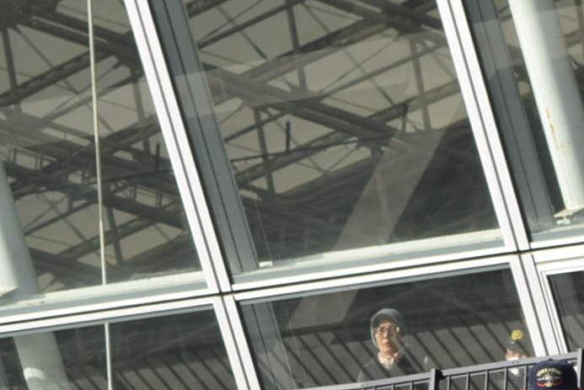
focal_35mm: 356
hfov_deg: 5.7
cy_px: 788
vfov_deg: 3.8
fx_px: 5781
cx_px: 883
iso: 200
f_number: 8
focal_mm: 55
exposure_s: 1/400
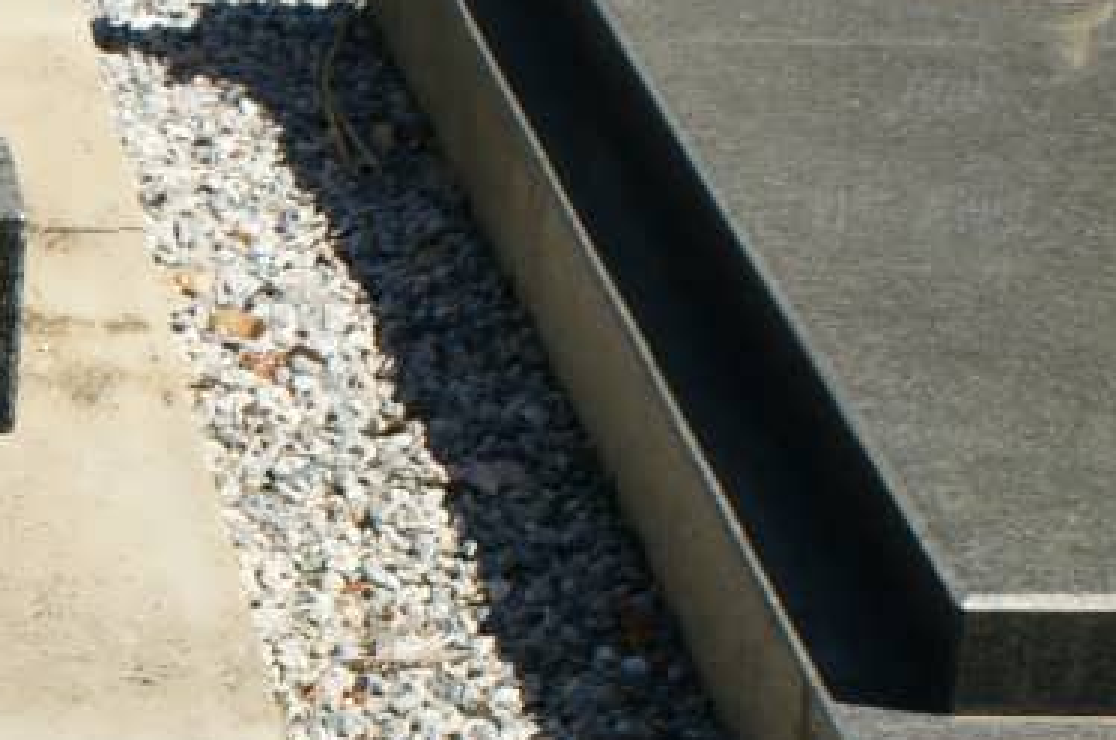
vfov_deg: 8.1
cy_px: 827
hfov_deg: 11.9
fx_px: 5218
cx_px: -310
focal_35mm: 169
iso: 200
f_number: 9
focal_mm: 35
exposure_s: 1/200
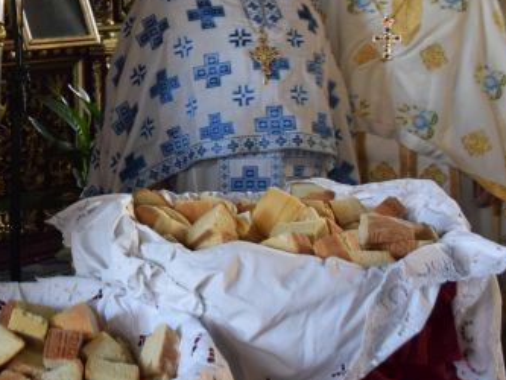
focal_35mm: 78
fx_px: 1141
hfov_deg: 22.7
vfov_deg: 18.7
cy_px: 59
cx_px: -122
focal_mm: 18
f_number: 3.5
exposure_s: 1/60
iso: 1400
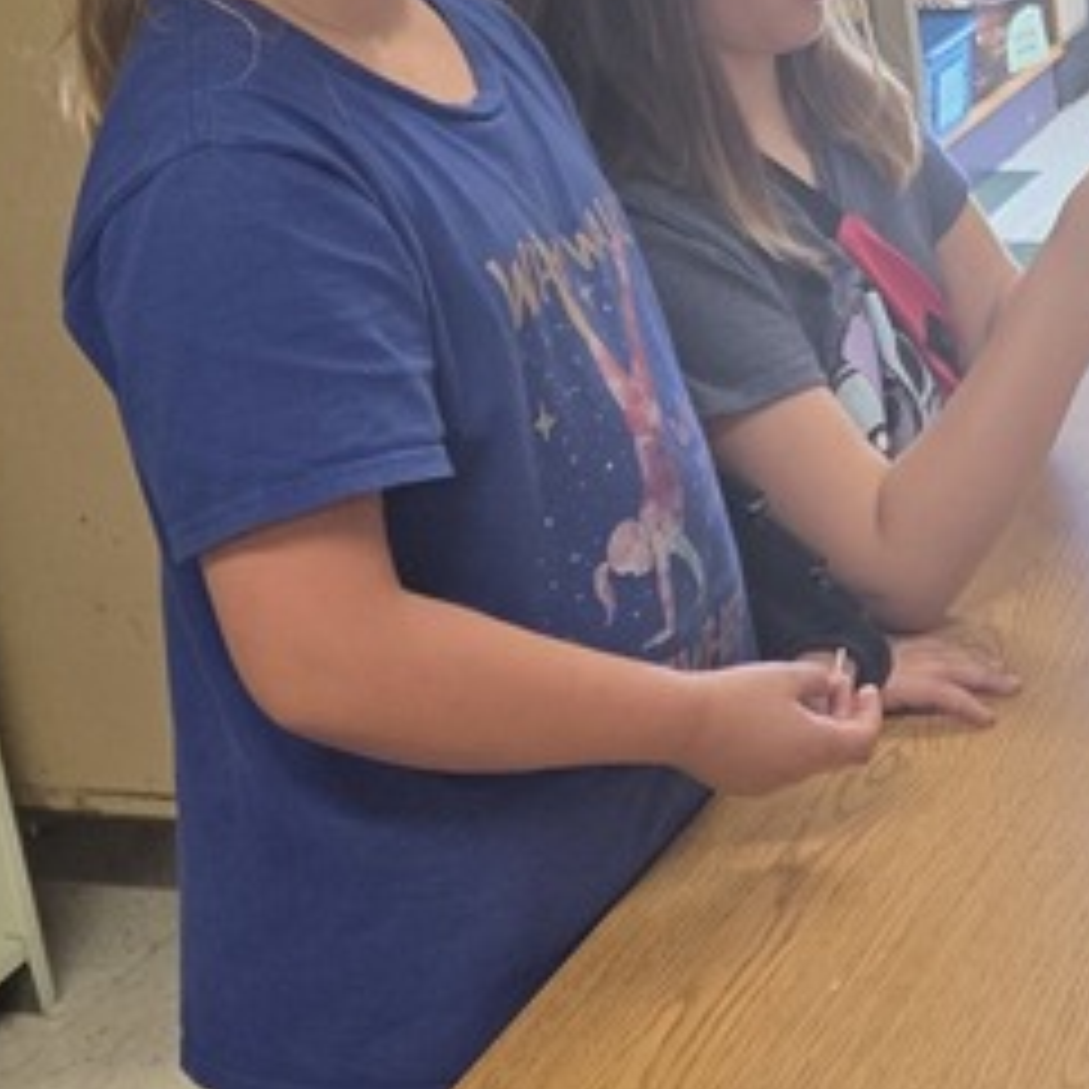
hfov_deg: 18.4
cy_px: 234
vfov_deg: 20.0
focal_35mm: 86
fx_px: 3061
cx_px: 1516
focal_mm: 5.4
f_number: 1.8
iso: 160
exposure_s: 1/120
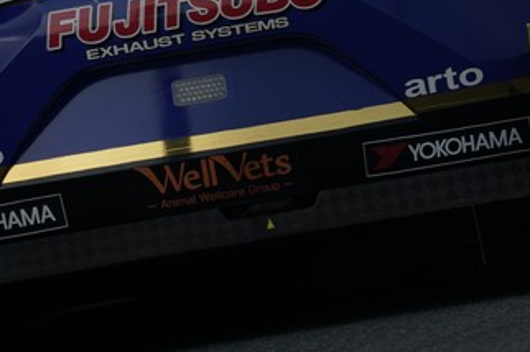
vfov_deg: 1.0
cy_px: -18
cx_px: 365
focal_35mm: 1343
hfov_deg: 1.5
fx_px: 19752
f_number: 9
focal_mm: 600
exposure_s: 1/800
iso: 200
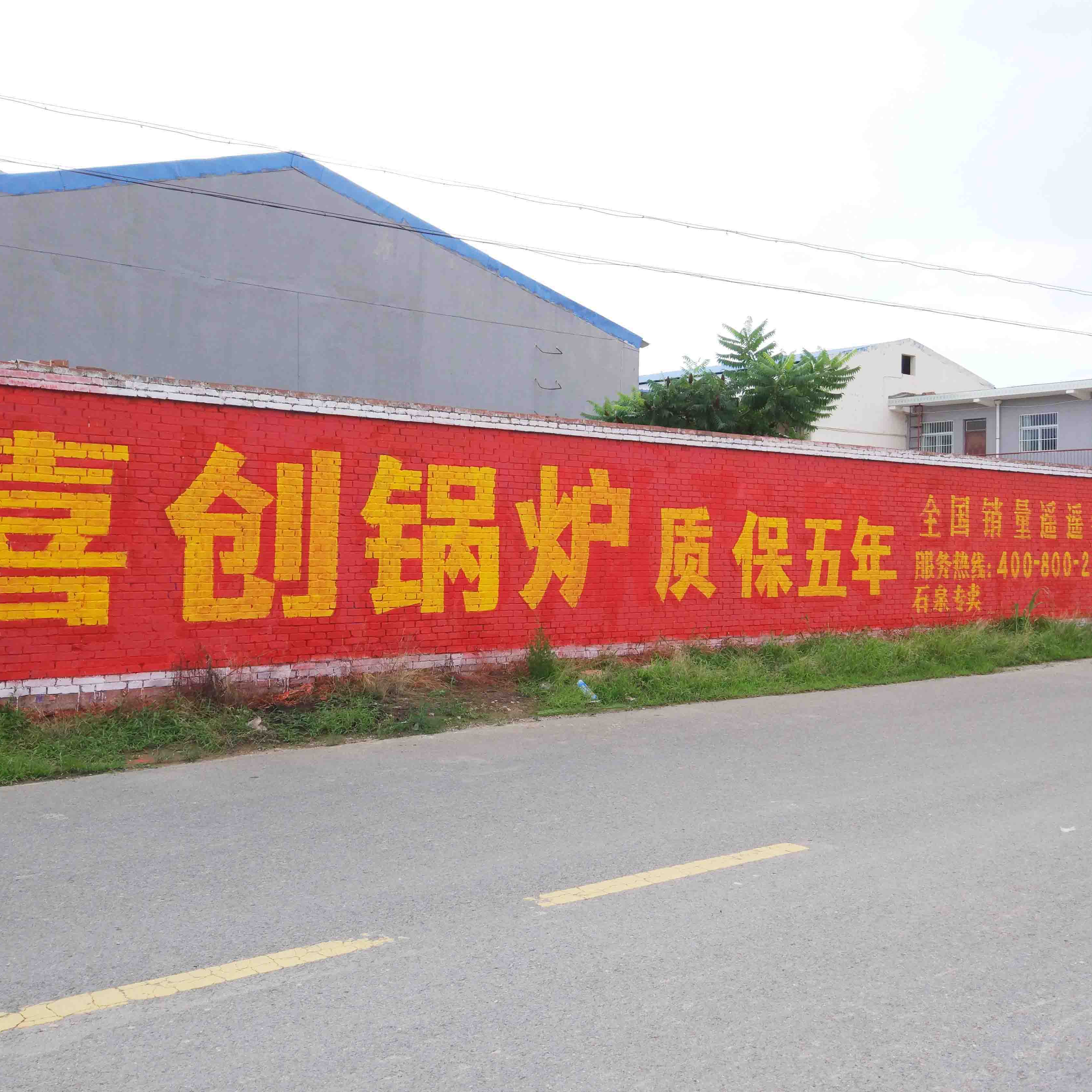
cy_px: 552
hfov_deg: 48.3
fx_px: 1213
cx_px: 461
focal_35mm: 34
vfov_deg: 48.4
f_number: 2
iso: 100
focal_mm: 4.26
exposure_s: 1/449
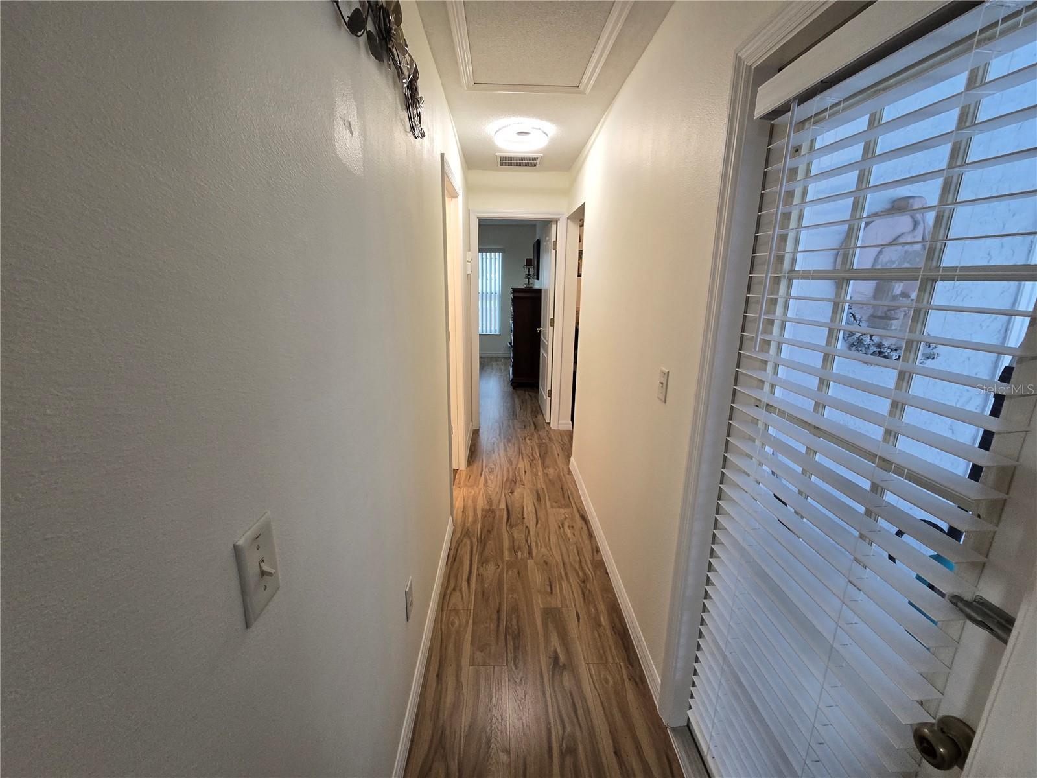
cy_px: 389
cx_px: 518
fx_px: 389
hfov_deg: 106.2
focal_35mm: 13
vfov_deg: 89.9
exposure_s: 1/60
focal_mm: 2.2
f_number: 2.2
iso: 250
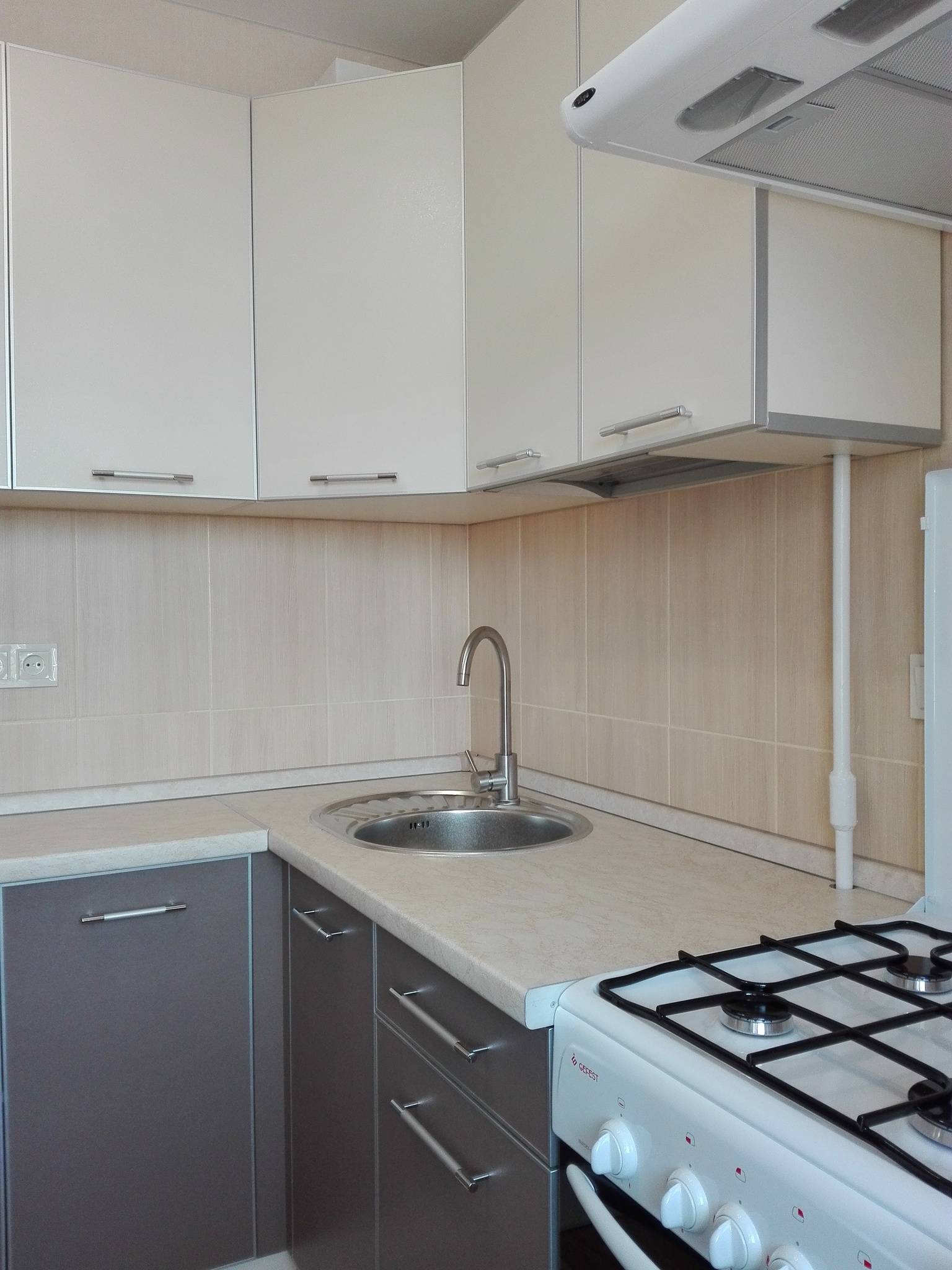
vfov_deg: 65.3
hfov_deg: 51.4
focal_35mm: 27
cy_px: 635
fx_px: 990
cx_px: 476
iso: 190
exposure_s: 1/100
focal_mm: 3.79
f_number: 2
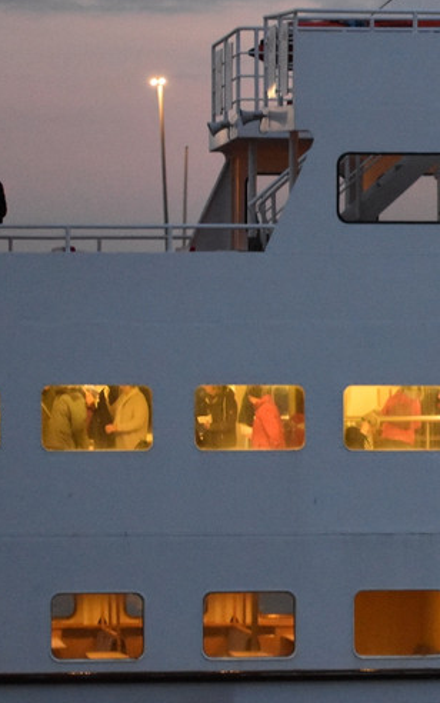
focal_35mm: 261
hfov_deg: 5.0
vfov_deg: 8.0
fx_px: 5002
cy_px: 269
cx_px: 760
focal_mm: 70
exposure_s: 1/60
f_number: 4.5
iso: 4000
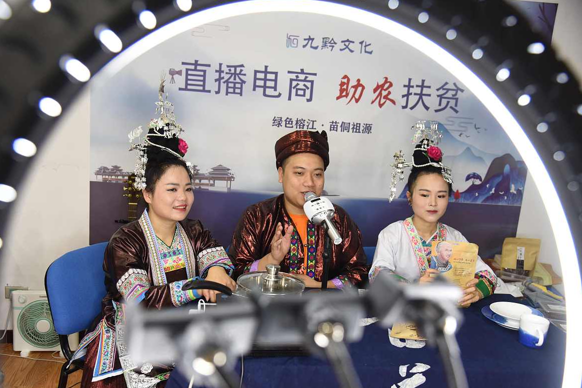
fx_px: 533
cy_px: 199
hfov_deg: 57.2
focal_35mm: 33
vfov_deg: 40.0
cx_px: 282
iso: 1000
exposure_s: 1/100
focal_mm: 32
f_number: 4.5
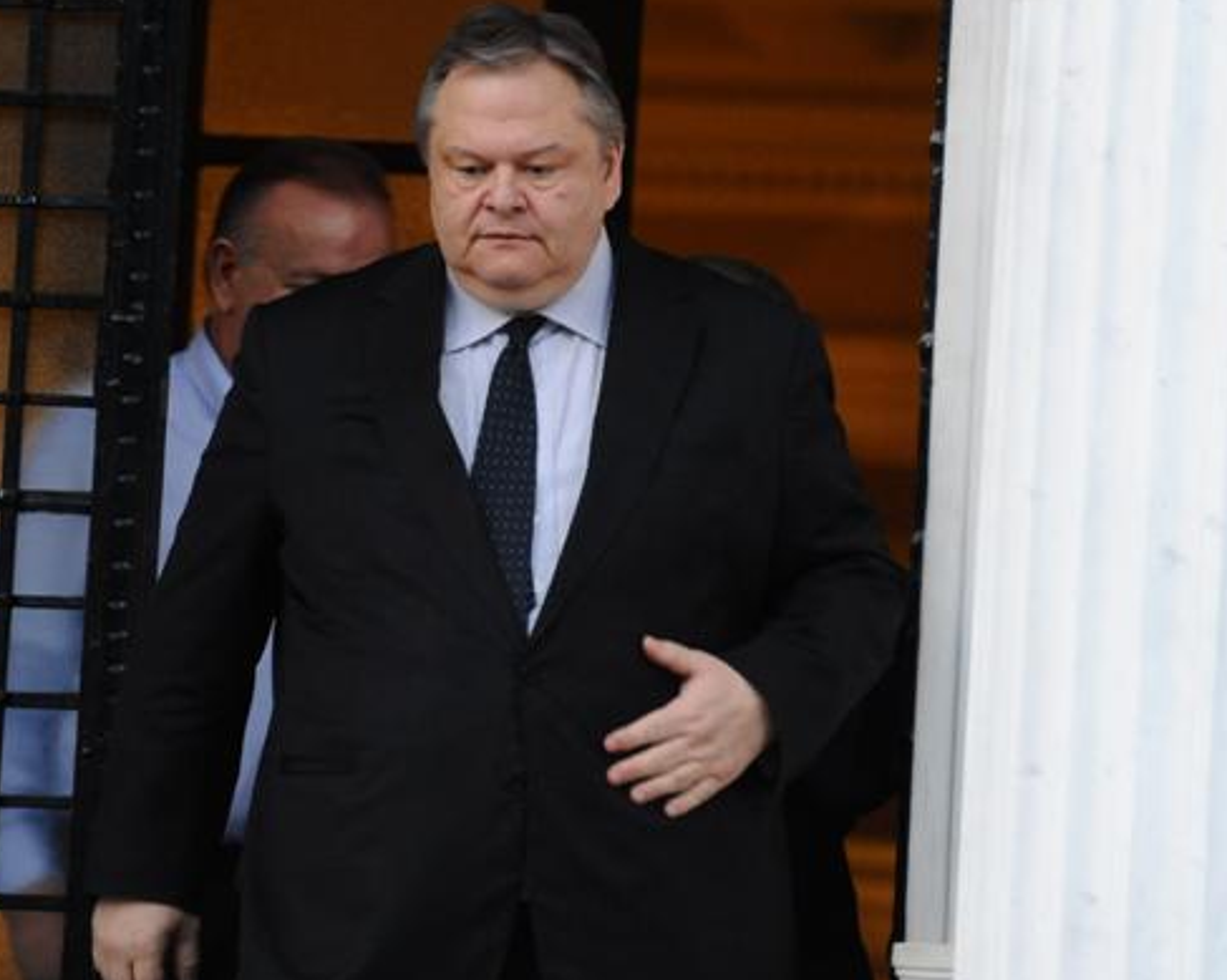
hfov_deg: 3.3
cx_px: 486
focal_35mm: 592
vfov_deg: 2.6
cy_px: 399
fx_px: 21485
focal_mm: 300
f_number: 5.6
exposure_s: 1/125
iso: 2000
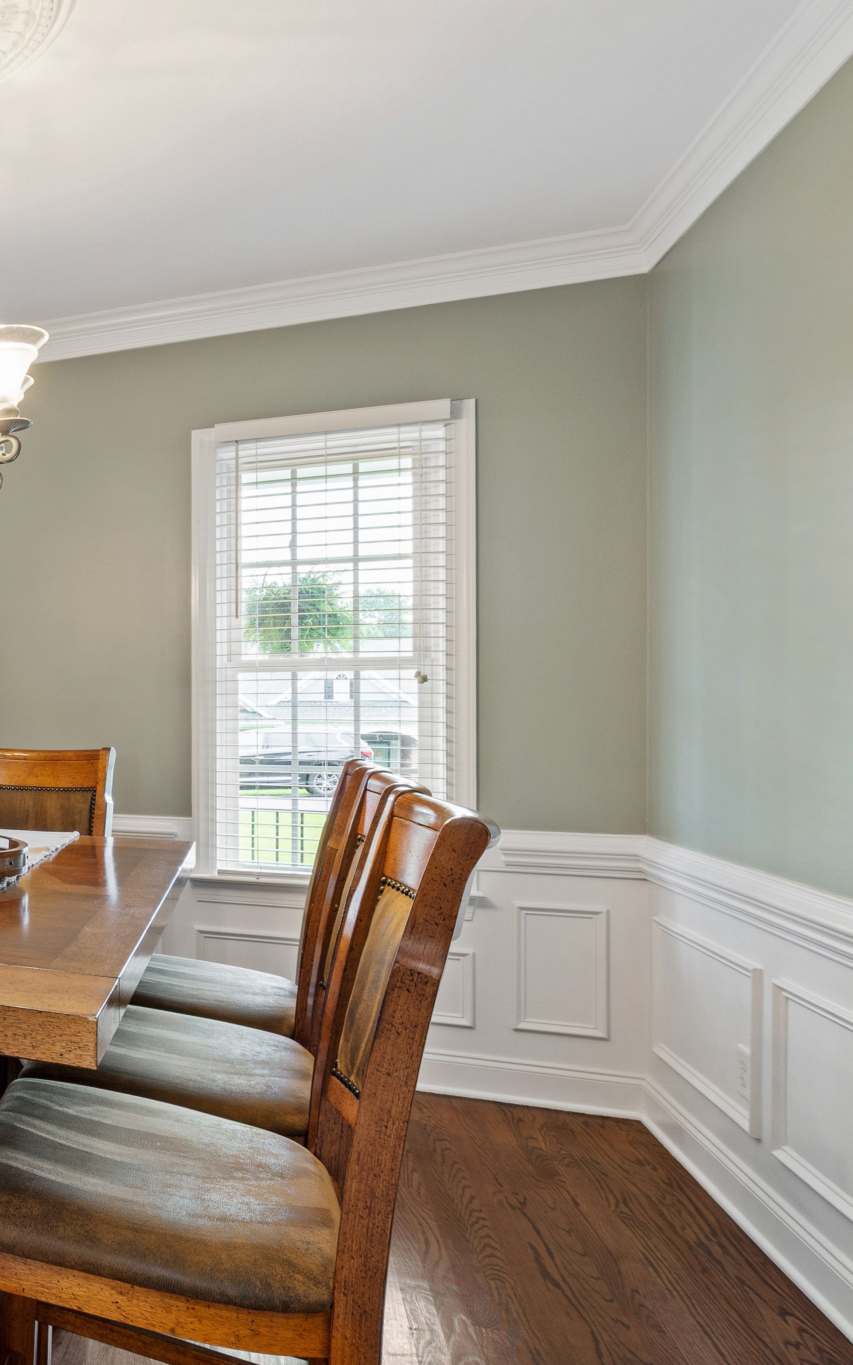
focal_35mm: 26
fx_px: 967
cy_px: 687
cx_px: -296
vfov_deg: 70.4
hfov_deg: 32.9
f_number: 8
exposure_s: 1.3
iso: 100
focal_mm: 10
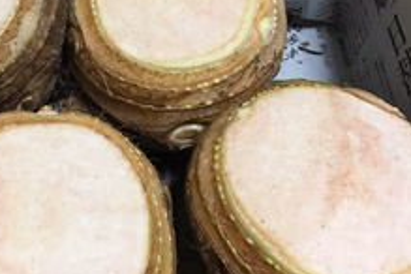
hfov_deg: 35.8
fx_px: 628
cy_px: 30
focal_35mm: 55
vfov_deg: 24.0
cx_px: 133
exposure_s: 1/30
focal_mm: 4.15
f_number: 2.2
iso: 80
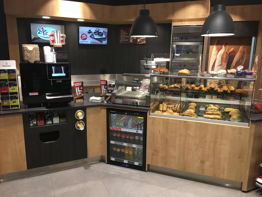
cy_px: 98
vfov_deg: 48.2
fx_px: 219
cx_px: 131
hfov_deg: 61.7
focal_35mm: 29
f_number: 2.2
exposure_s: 1/33
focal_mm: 4.15
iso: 50
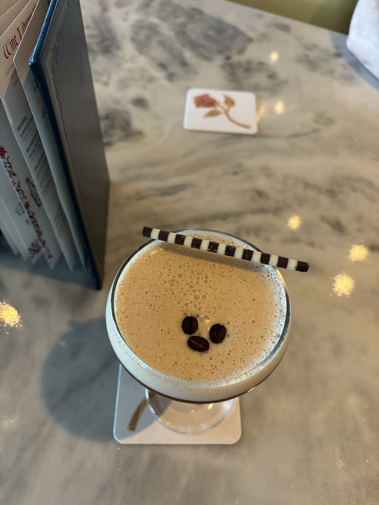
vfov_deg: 67.3
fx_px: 380
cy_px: 252
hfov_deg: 53.1
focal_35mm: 26
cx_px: 190
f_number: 1.6
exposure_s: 1/58
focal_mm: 5.96
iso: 500
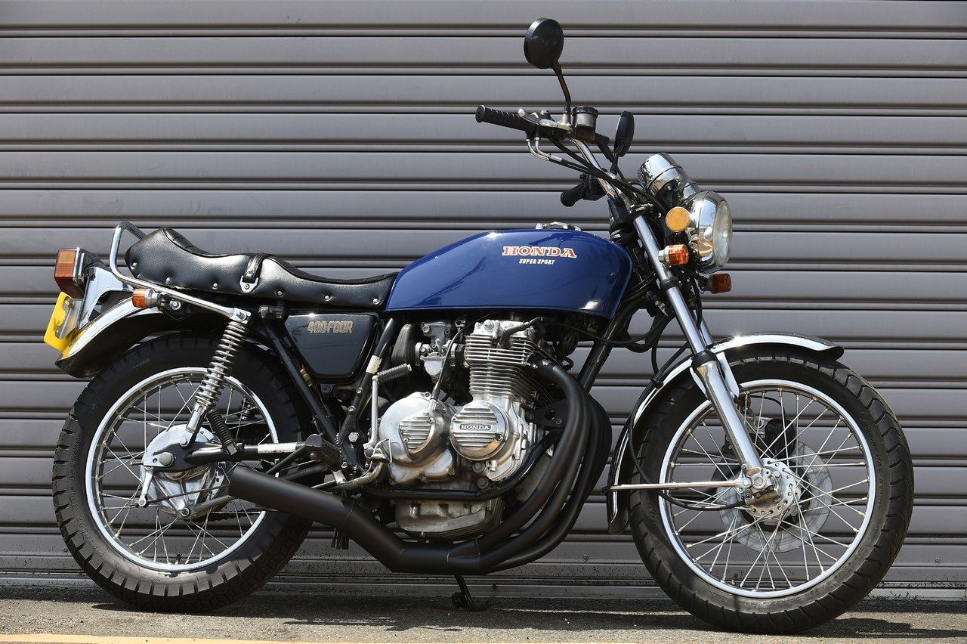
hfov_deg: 20.4
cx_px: 484
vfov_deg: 13.7
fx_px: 2685
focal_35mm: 100
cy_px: 322
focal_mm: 100
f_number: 8
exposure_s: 1/160
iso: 100
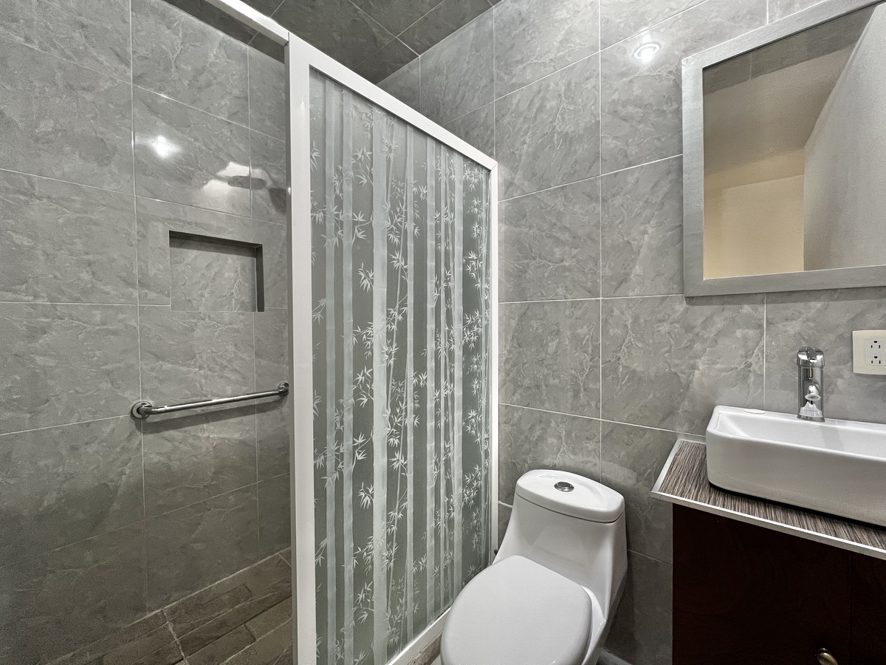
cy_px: 332
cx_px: 443
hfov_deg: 106.2
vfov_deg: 89.9
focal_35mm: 13
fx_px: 333
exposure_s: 1/60
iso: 250
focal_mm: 1.57
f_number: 1.8
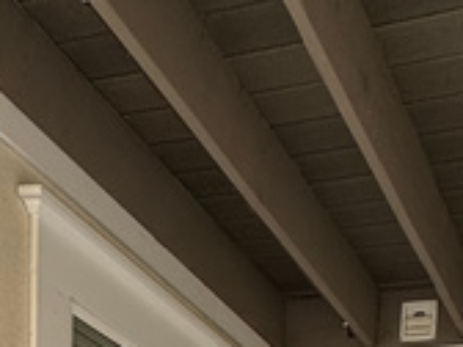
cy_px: 793
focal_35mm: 64
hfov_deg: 29.8
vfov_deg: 15.3
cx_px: 342
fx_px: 856
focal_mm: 2.22
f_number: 2.2
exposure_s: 1/99
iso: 80
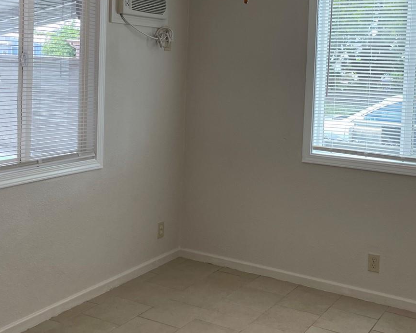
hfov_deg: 39.5
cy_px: 105
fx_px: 579
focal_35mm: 47
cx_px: 226
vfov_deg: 31.8
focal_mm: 5.1
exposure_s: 1/120
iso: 50
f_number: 1.6
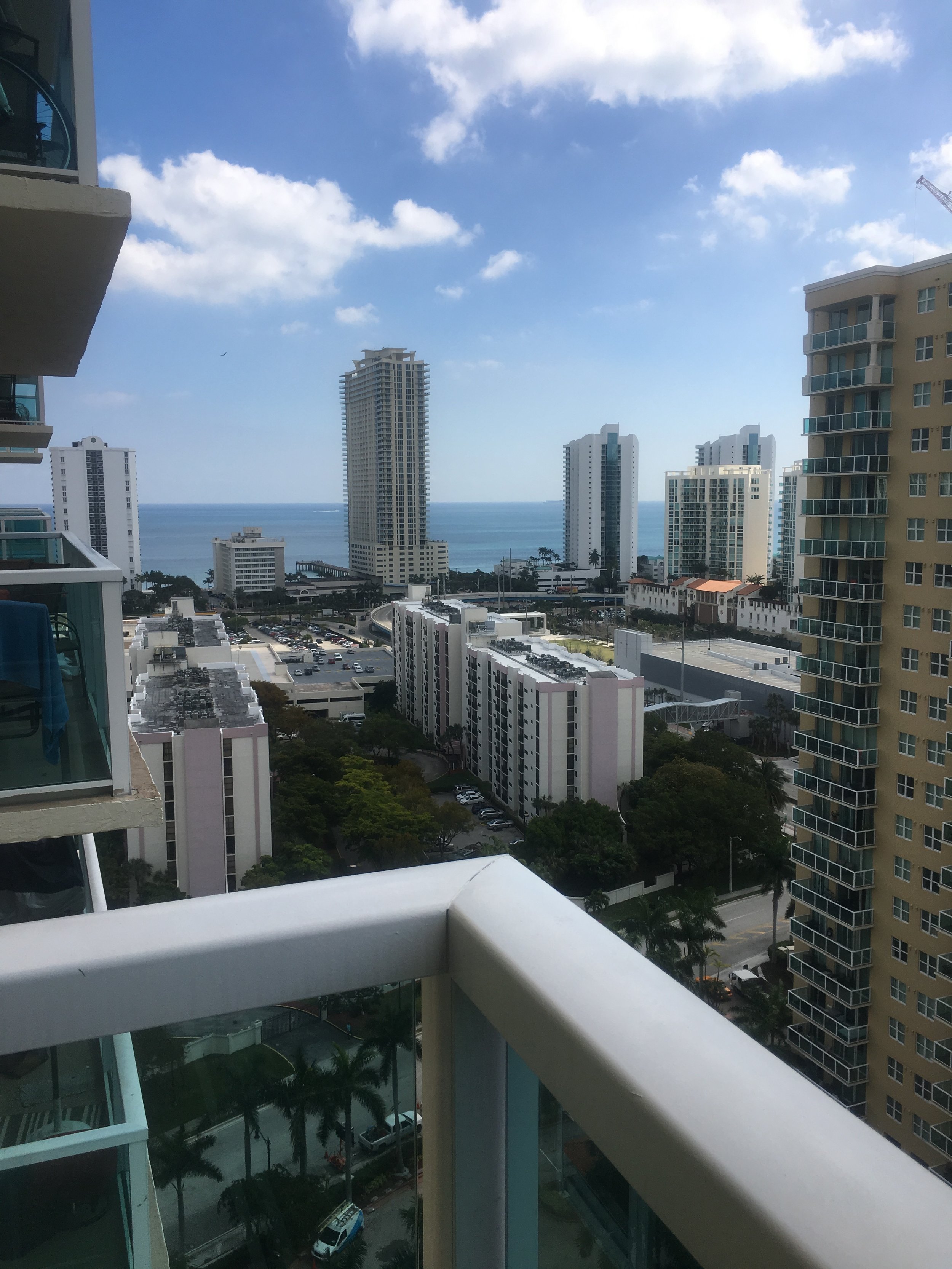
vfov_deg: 61.7
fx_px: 1063
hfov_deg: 48.2
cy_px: 634
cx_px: 476
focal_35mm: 29
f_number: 2.2
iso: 25
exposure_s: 1/1709
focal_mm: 4.15
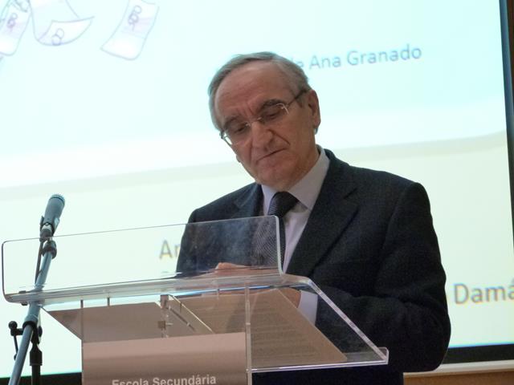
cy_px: 192
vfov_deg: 10.7
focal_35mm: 139
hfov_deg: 14.2
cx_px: 257
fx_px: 2064
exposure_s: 1/15
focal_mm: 25
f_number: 3.6
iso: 1000
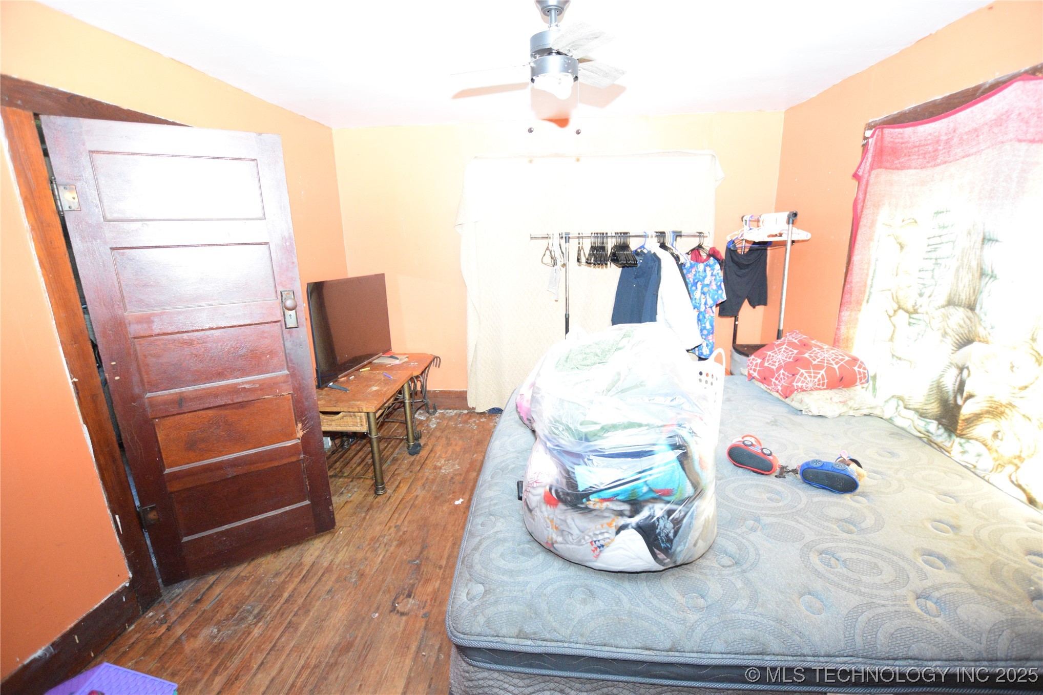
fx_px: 435
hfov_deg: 100.4
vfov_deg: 77.3
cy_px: 348
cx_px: 522
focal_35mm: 15
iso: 4000
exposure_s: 1/60
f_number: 3.5
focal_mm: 10
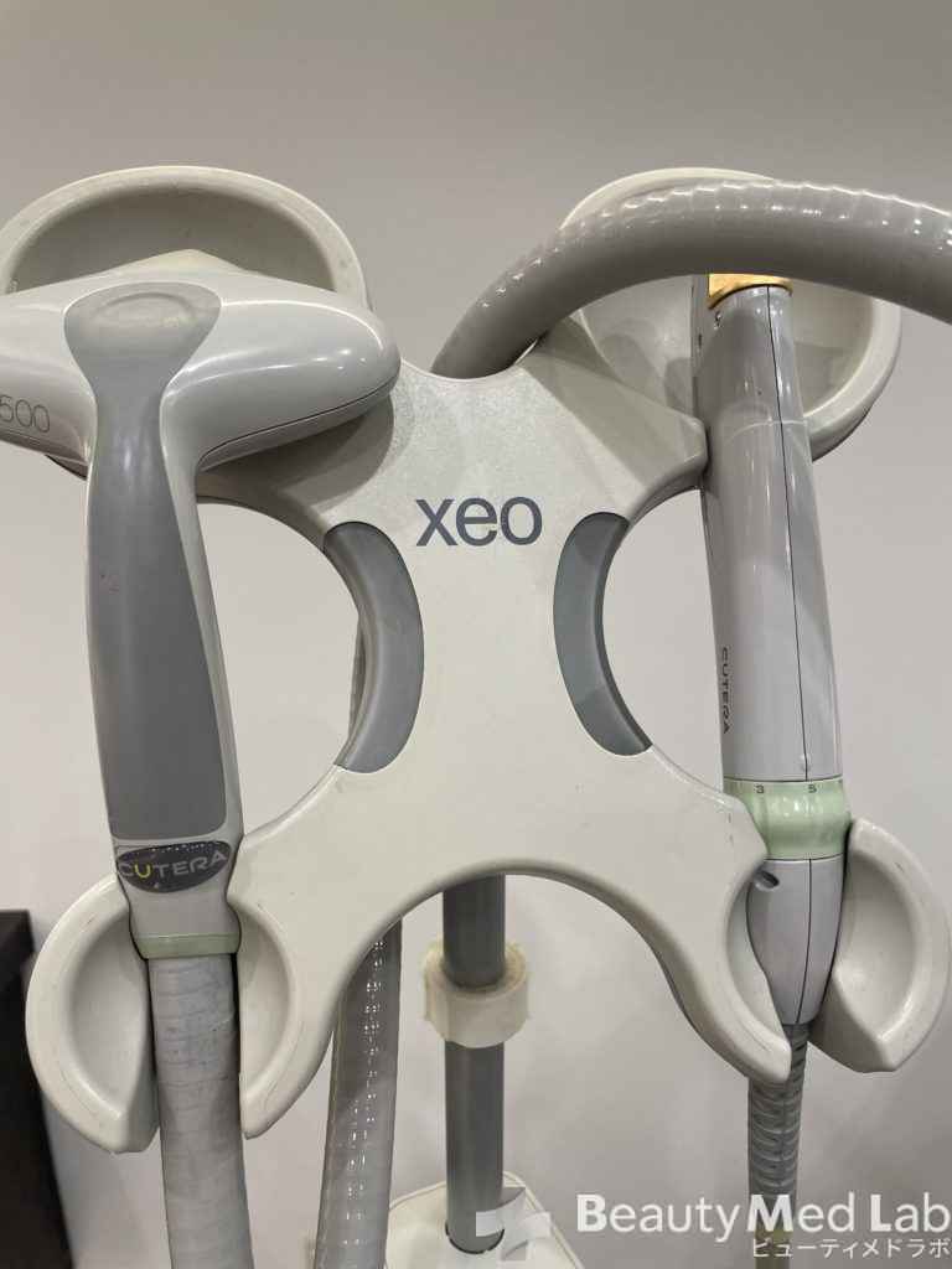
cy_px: 634
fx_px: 953
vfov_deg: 67.3
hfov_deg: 53.1
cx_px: 476
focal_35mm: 26
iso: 100
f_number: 1.6
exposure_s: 1/119
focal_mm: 4.2
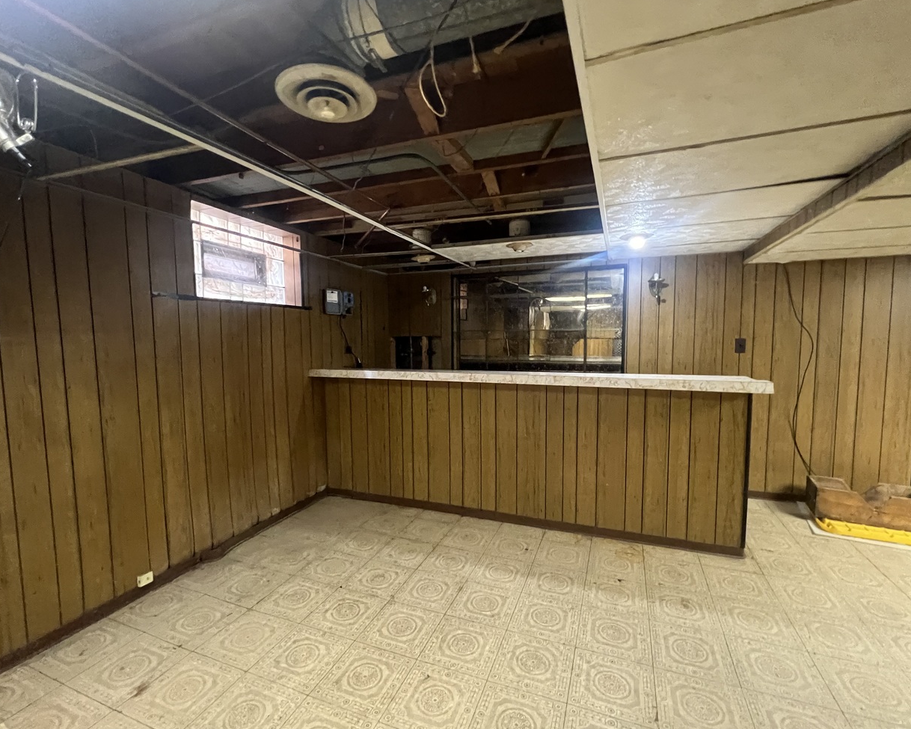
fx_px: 405
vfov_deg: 84.1
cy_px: 369
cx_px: 456
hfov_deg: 96.8
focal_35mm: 15
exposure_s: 1/40
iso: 800
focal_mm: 1.57
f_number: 1.8
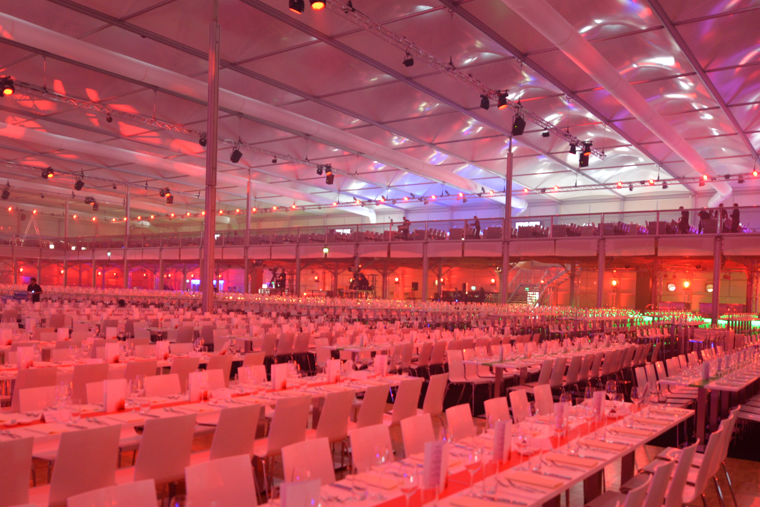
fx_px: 676
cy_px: 307
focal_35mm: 32
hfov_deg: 58.7
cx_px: 356
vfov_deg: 40.9
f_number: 2.8
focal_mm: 22
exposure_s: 1/25
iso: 1000
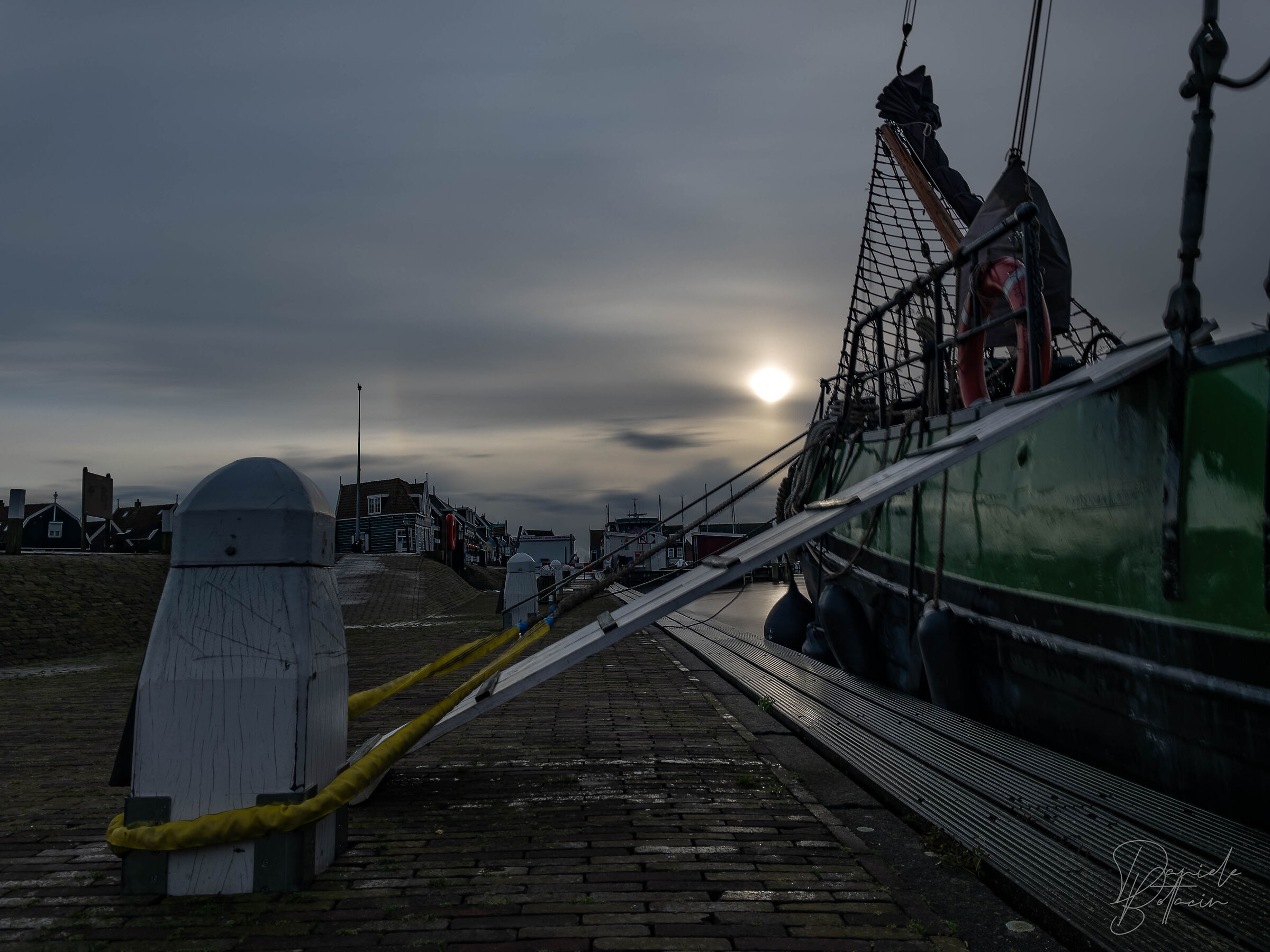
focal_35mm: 26
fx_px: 954
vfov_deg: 53.1
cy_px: 476
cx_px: 635
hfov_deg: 67.3
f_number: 1.6
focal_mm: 4.2
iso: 32
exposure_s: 1/2500
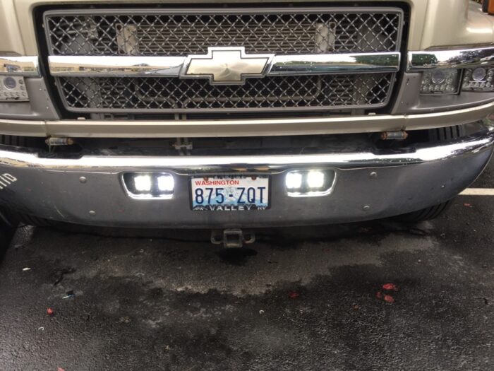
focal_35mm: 29
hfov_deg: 61.7
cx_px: 247
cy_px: 186
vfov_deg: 48.2
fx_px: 414
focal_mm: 4.15
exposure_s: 1/120
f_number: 2.2
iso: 40
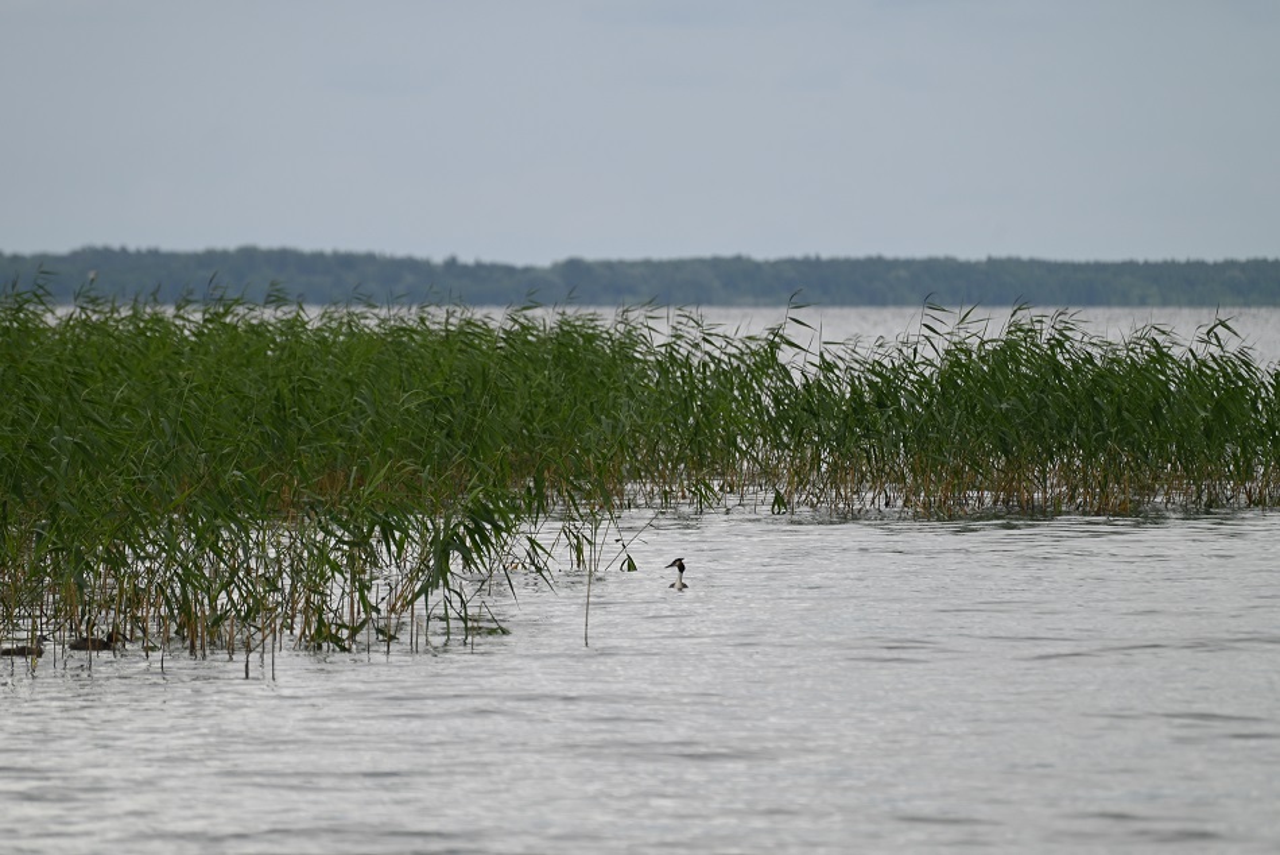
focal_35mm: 300
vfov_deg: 4.6
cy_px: 428
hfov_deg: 6.9
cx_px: 640
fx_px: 10669
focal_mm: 300
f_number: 5.6
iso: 180
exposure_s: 1/1000
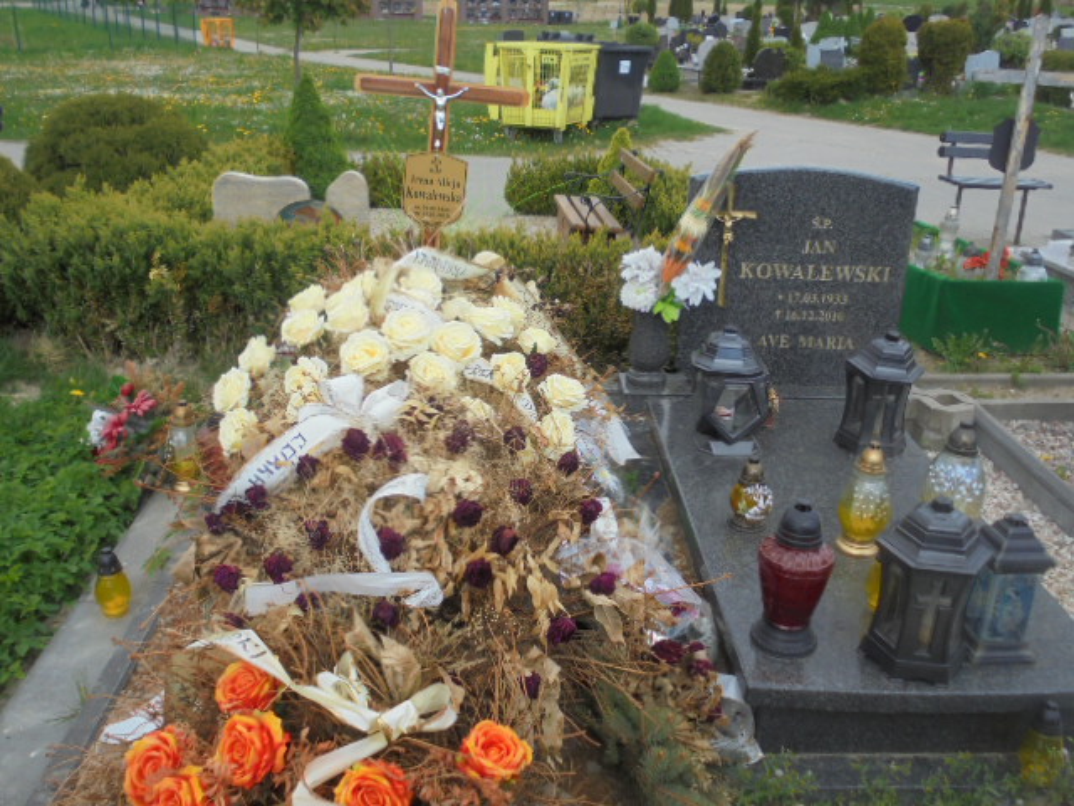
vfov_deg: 41.8
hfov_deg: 54.0
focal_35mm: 34
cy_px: 403
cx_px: 537
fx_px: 1055
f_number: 4
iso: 100
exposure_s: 1/500
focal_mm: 6.1
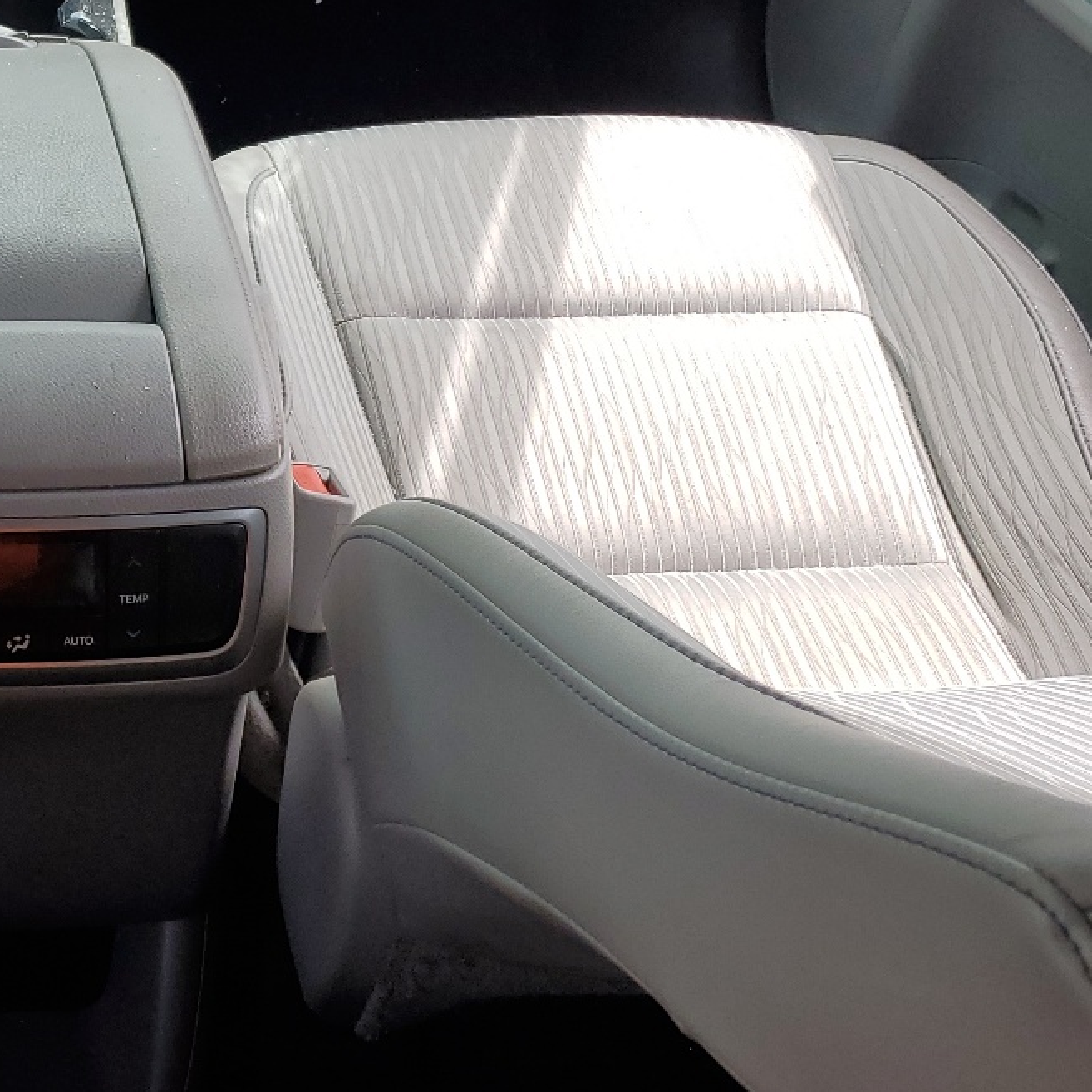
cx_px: -76
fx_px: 1999
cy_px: 166
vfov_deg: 29.6
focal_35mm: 56
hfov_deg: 28.1
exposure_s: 1/667
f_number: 1.5
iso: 50
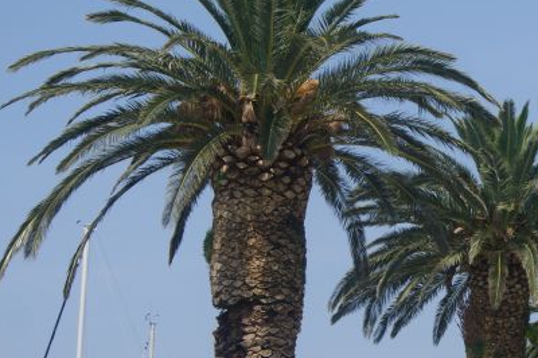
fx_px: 1792
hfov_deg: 16.8
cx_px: 486
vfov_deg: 11.4
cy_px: 244
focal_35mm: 120
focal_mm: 40
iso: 100
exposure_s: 1/640
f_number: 5.6
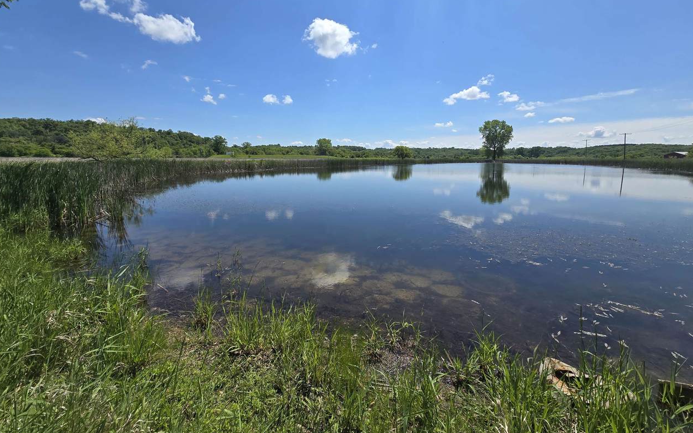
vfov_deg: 78.0
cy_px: 181
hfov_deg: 105.3
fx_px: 264
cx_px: 345
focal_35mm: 14
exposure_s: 1/3628
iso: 50
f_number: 2.2
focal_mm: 2.2
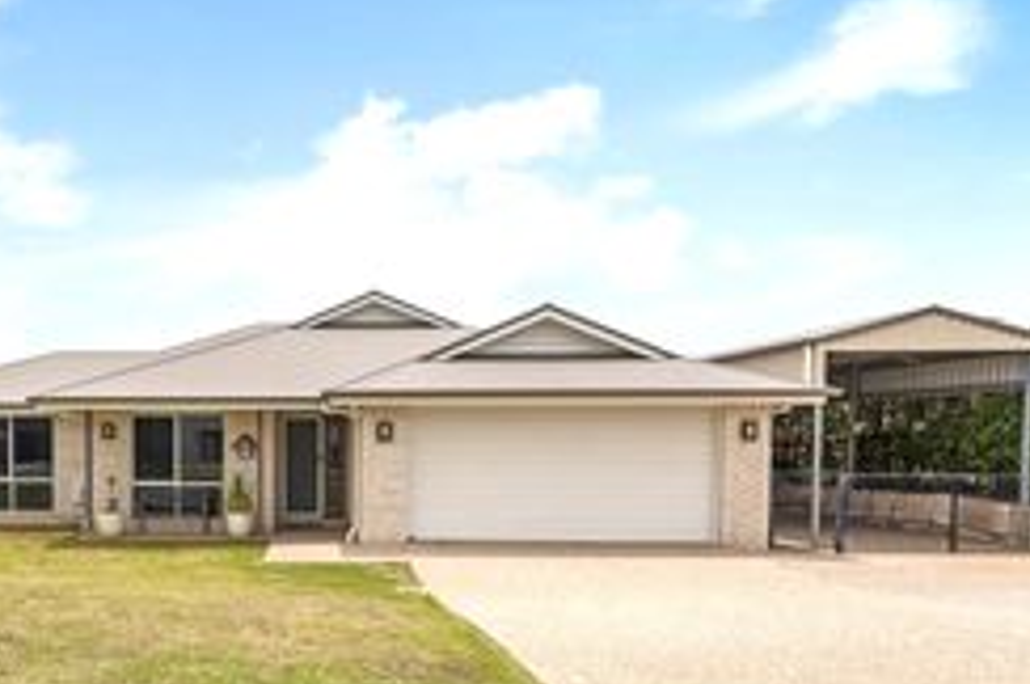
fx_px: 771
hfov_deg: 64.0
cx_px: 274
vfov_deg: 46.7
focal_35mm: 27
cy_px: 479
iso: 100
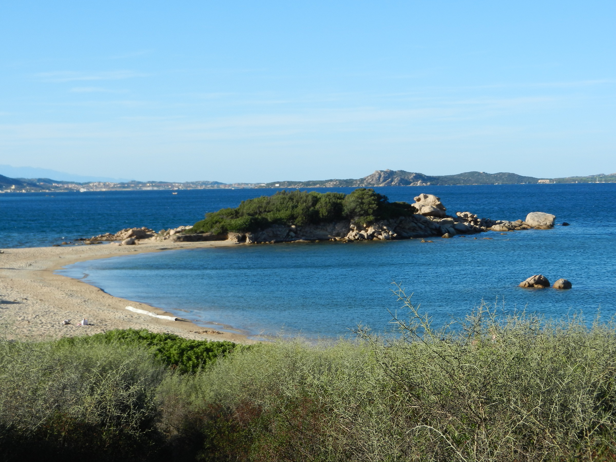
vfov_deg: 21.6
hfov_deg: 28.6
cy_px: 231
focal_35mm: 68
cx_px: 308
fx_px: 1210
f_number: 4.6
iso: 160
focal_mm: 12.3
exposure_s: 1/800
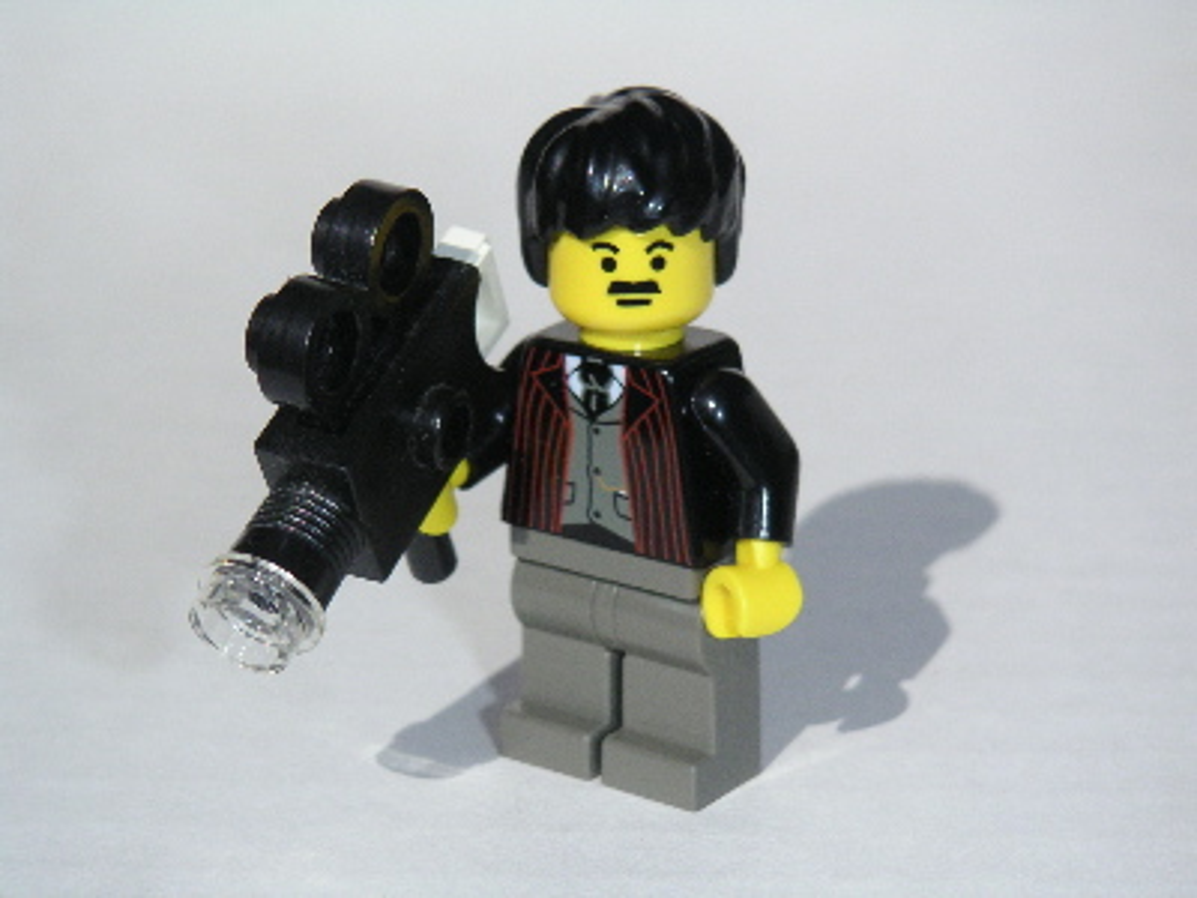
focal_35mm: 111
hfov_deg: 17.7
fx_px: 3838
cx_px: 598
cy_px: 449
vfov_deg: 13.3
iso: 160
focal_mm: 17.1
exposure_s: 1/1000
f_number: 8
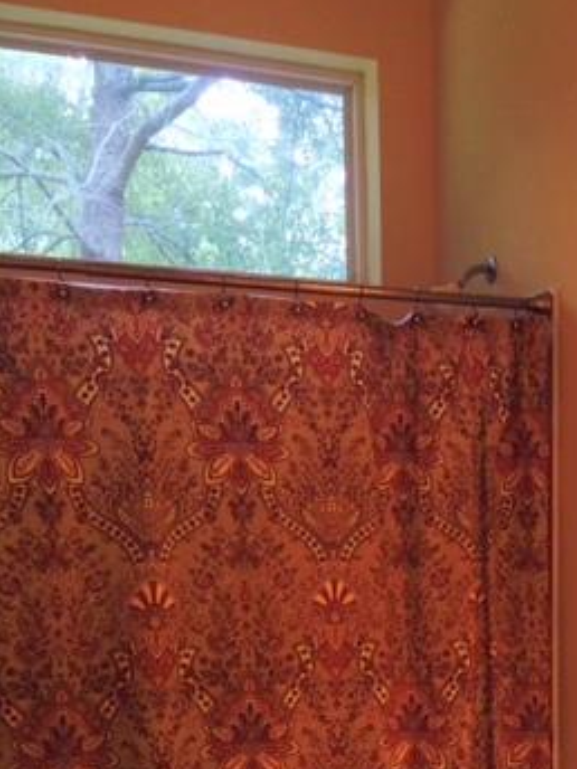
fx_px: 1200
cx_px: 532
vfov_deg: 34.1
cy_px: 655
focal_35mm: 54
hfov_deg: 26.1
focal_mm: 4.15
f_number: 2.2
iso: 32
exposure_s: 1/31
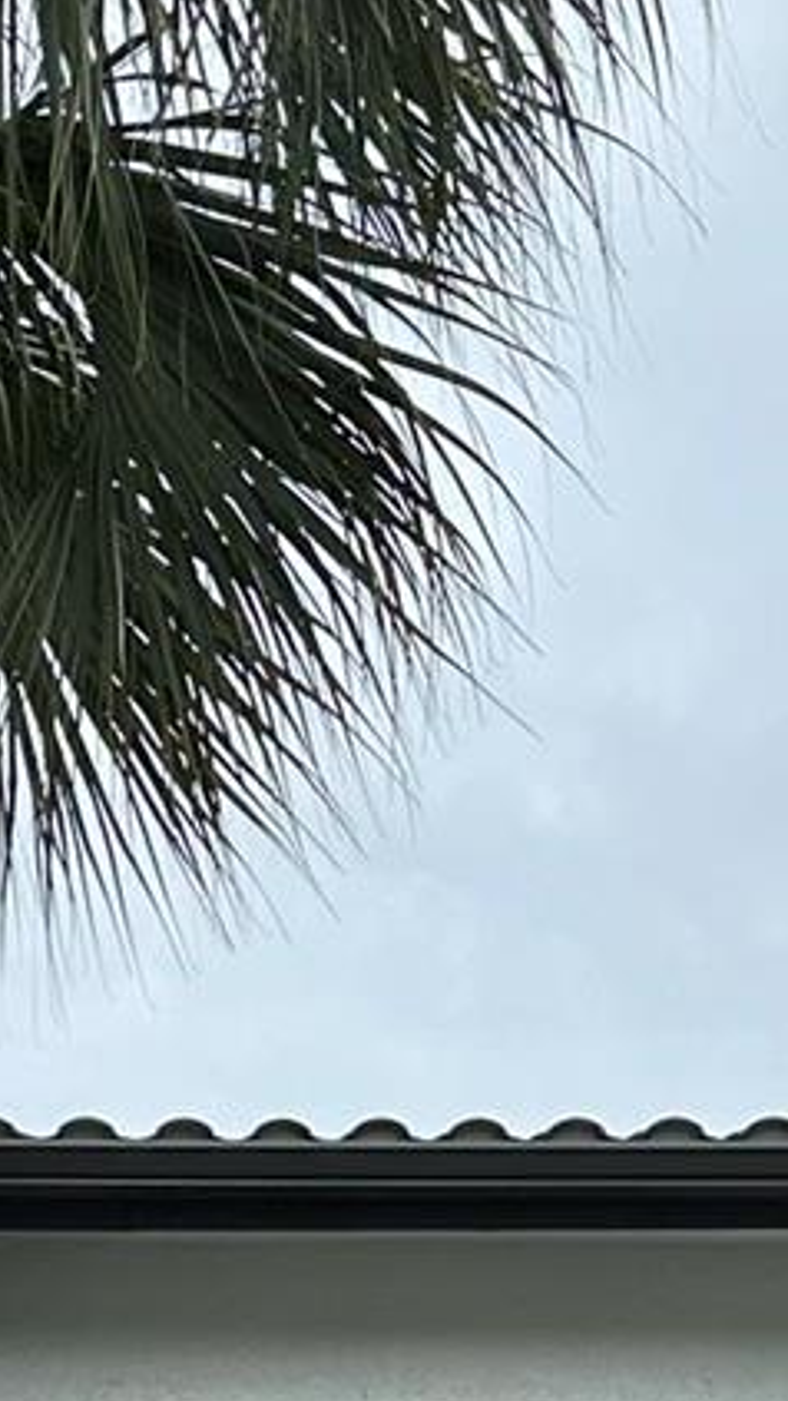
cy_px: 1951
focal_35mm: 95
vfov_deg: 20.1
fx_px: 3528
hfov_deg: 12.6
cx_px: 50
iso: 80
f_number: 1.78
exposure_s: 1/2252
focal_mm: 6.86
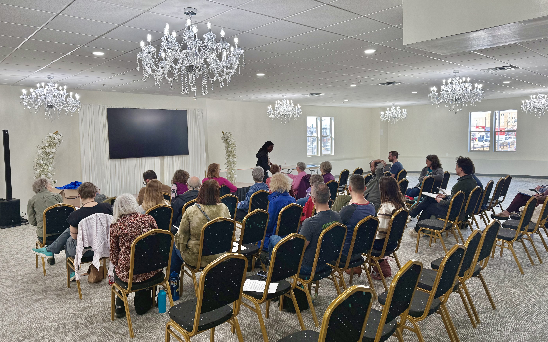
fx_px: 388
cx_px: 273
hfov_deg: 70.4
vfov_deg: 47.6
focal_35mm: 26
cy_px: 160
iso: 64
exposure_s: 1/120
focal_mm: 6.76
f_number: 1.78
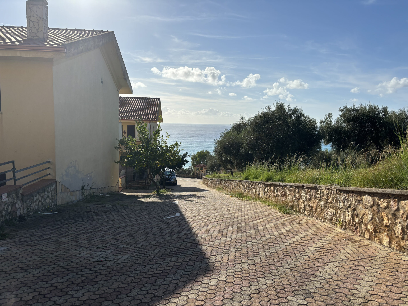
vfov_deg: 53.1
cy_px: 153
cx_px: 204
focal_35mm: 26
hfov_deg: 67.3
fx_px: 306
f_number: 1.6
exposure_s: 1/6711
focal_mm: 5.96
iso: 50
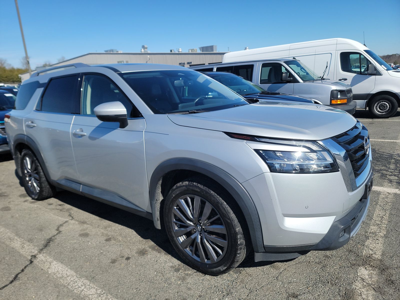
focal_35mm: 24
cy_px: 150
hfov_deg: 71.6
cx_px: 200
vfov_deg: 56.8
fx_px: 277
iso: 50
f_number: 1.8
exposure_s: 1/1090
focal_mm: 6.7
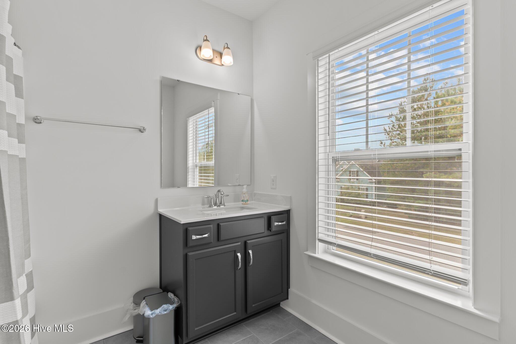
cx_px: 258
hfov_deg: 93.3
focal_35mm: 17
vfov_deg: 70.4
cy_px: 172
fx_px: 244
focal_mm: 17
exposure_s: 1/5
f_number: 7.1
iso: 160
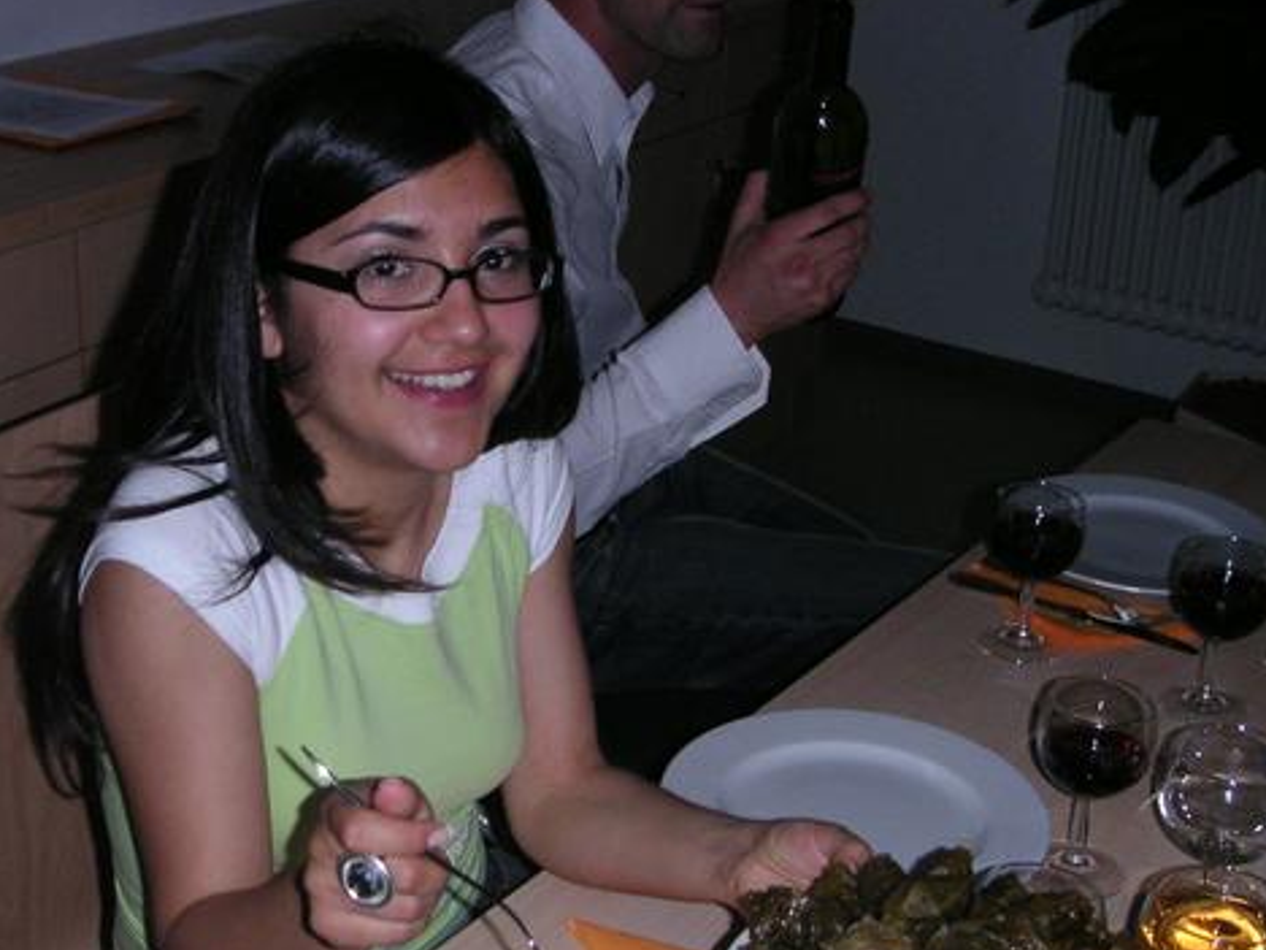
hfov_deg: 36.7
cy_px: 463
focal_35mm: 52
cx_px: 511
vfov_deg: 28.0
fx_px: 1902
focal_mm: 6
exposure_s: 1/45
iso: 160
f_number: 2.8
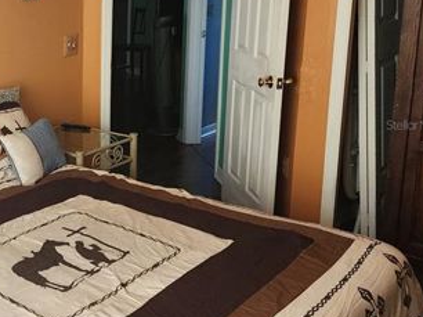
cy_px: 125
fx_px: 647
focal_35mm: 53
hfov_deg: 31.9
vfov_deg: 27.4
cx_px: -44
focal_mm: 6.4
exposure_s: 1/120
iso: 200
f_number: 1.8
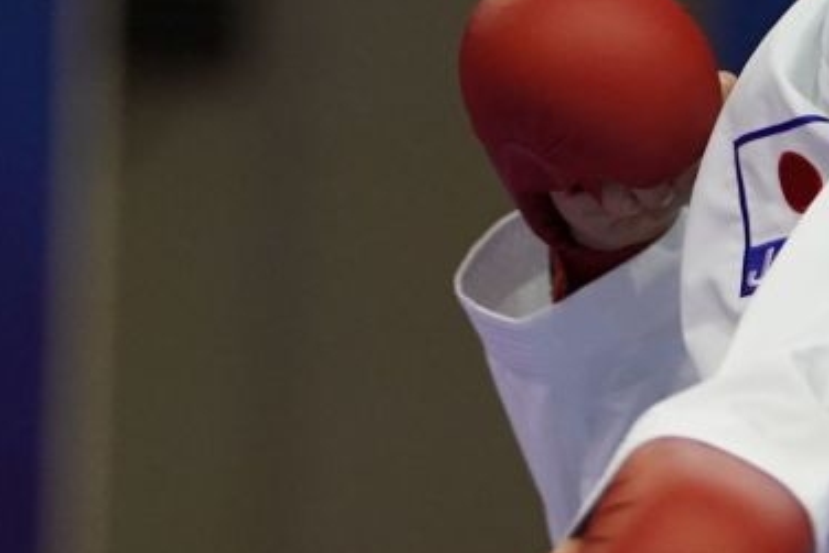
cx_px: 346
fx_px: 16655
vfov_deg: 1.9
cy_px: 350
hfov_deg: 2.9
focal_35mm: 723
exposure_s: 1/1000
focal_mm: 151
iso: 2500
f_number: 2.8
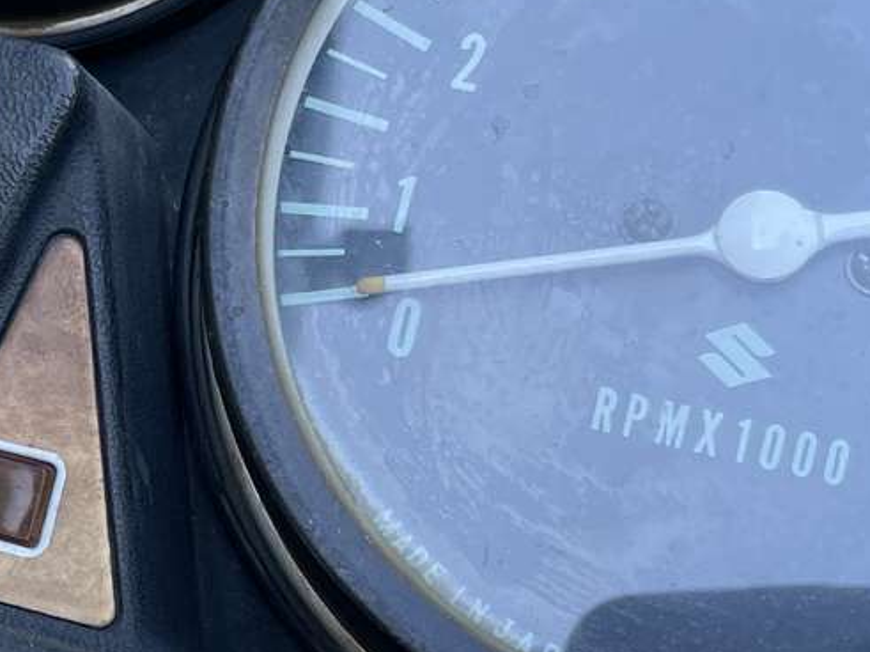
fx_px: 2663
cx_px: -85
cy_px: 232
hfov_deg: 17.9
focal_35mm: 106
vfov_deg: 13.9
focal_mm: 4.2
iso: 32
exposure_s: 1/121
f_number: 1.6
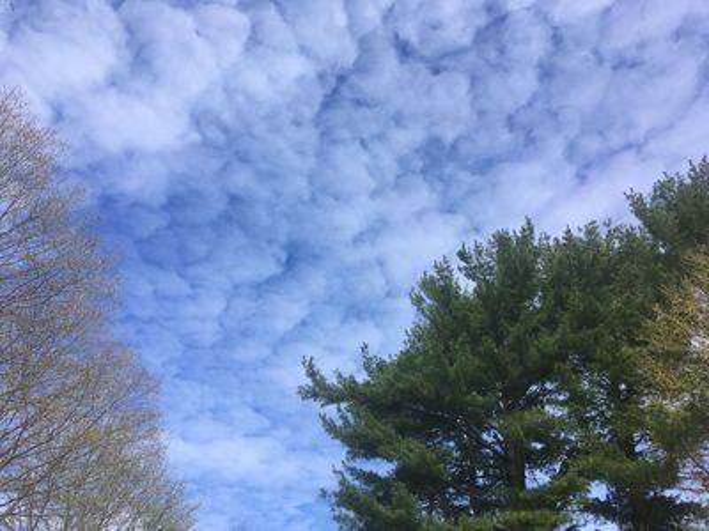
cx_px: 354
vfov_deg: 48.2
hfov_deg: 61.7
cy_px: 266
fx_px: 594
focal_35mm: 29
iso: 25
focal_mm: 4.15
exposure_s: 1/1115
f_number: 2.2
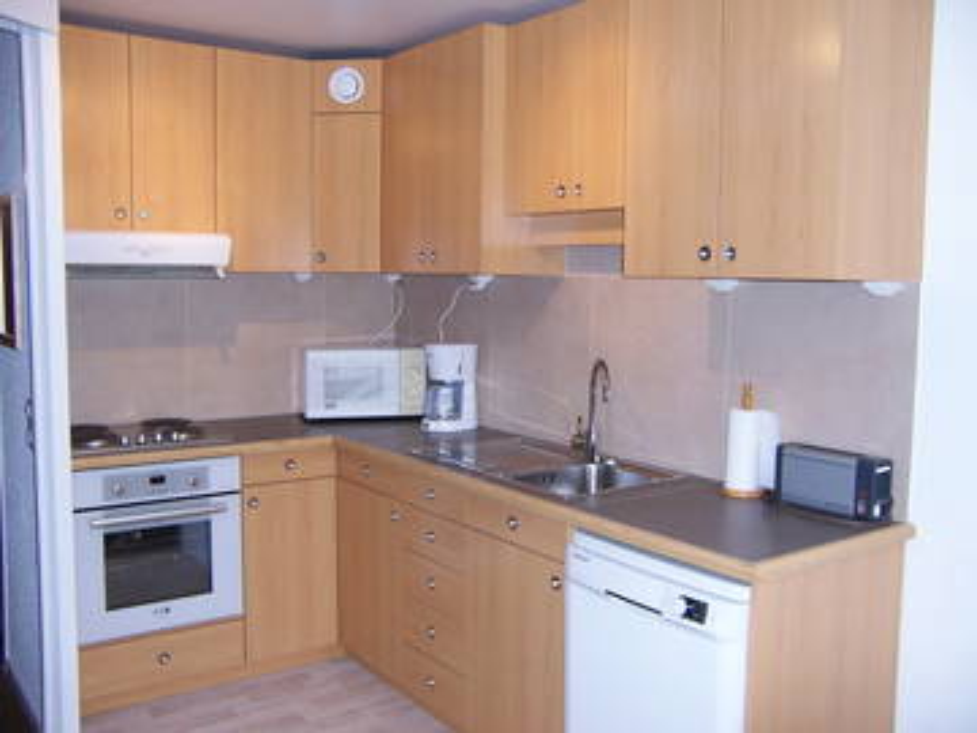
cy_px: 366
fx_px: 931
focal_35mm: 33
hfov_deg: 55.4
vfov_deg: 42.9
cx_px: 488
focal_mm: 5.5
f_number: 2.8
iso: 140
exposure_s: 1/60
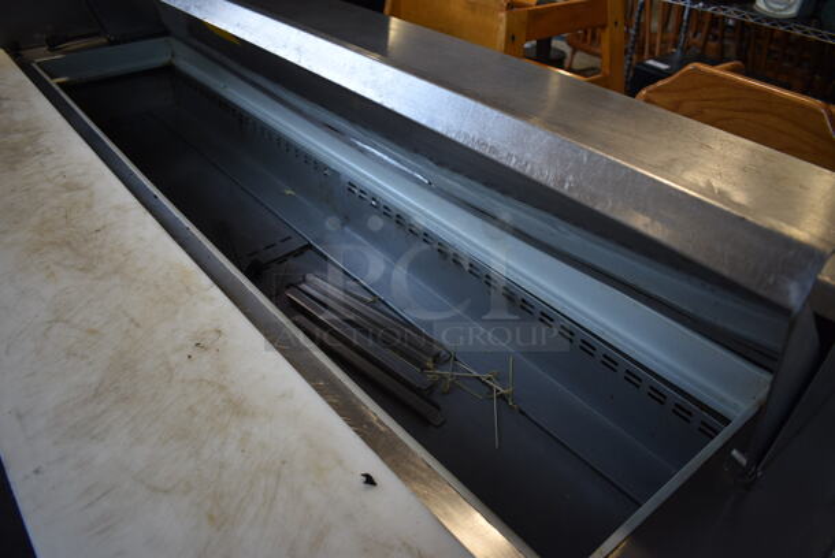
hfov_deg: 67.3
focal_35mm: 27
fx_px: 627
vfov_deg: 48.0
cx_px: 418
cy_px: 279
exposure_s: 1/250
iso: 500
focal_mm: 18
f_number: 3.5
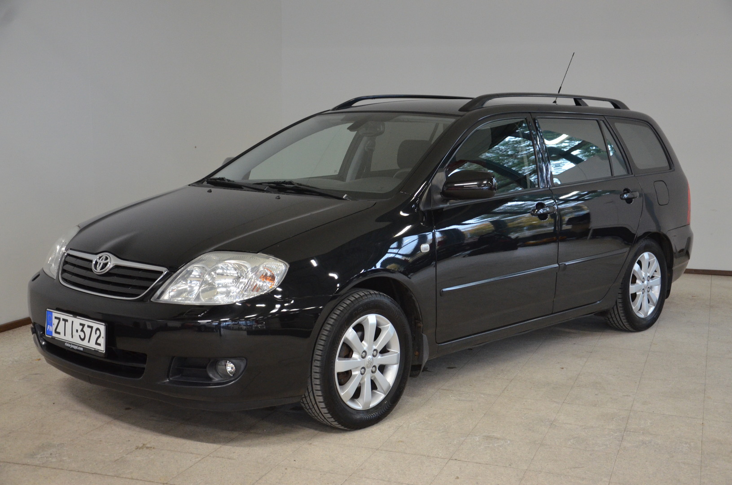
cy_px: 242
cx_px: 366
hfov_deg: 41.2
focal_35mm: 48
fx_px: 974
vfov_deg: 27.9
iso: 1600
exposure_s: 1/50
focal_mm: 32
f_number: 4.2
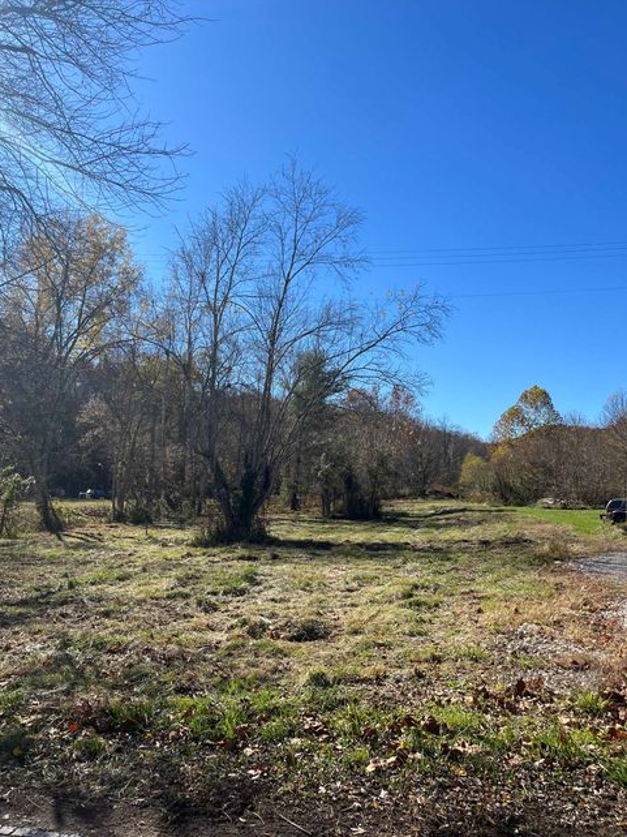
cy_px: 418
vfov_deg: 65.3
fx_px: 653
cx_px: 308
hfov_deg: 51.3
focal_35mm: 27
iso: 50
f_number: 1.6
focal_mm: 5.1
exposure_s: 1/2899
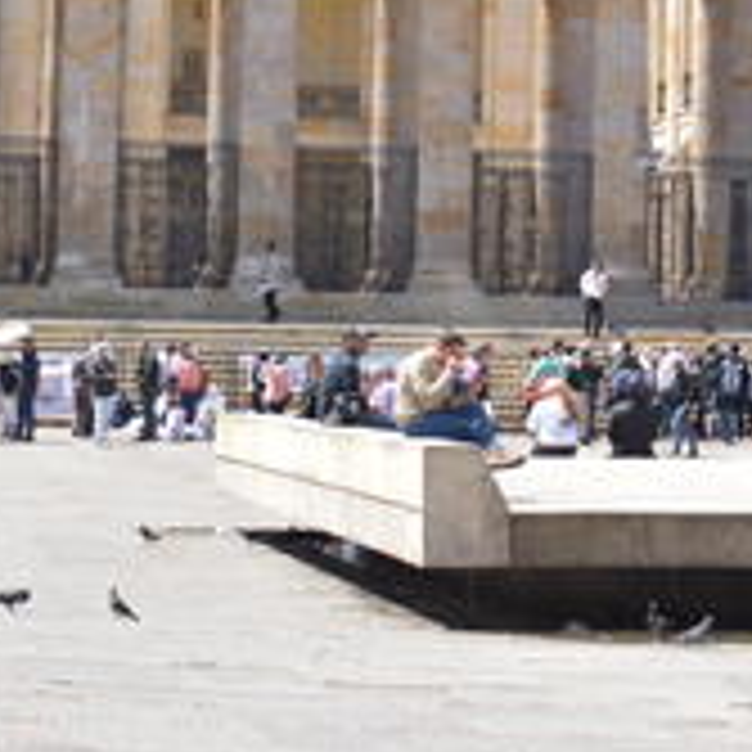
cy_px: 47
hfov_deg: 10.9
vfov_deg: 10.8
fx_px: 3932
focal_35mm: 160
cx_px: 585
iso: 160
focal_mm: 42
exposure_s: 1/320
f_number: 5.6
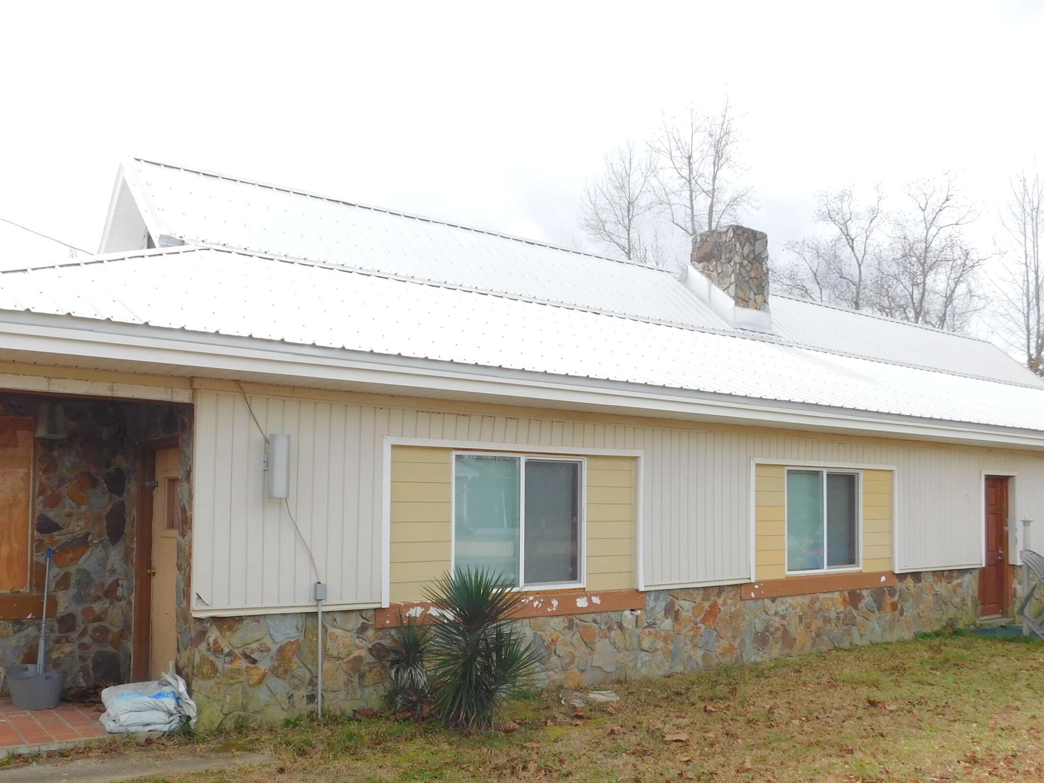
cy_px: 470
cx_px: 473
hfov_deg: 56.7
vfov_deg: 43.9
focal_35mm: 32
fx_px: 965
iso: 125
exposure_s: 1/640
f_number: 3
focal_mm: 4
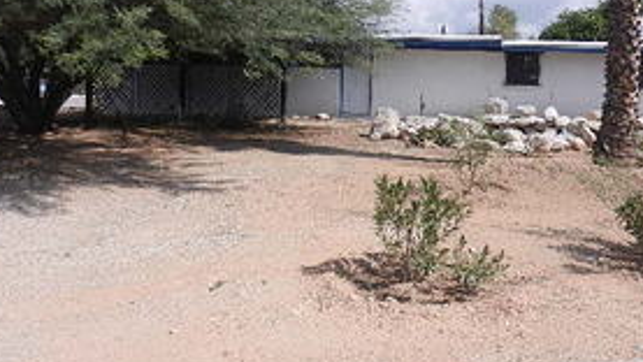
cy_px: 102
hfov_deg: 57.8
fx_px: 580
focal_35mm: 34
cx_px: 367
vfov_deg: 34.1
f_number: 3.5
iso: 160
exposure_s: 1/2000
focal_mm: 4.5
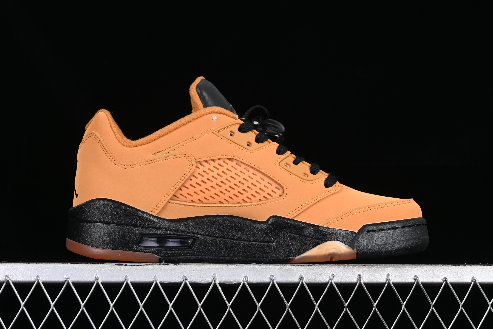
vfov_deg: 18.2
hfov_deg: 27.0
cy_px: 164
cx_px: 246
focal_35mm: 75
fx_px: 1027
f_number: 7.1
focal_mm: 50
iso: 160
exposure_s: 1/80
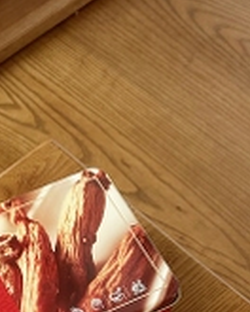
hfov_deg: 17.2
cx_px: 59
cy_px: 393
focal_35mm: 89
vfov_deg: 19.9
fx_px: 823
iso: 125
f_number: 1.6
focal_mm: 5.1
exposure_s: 1/121
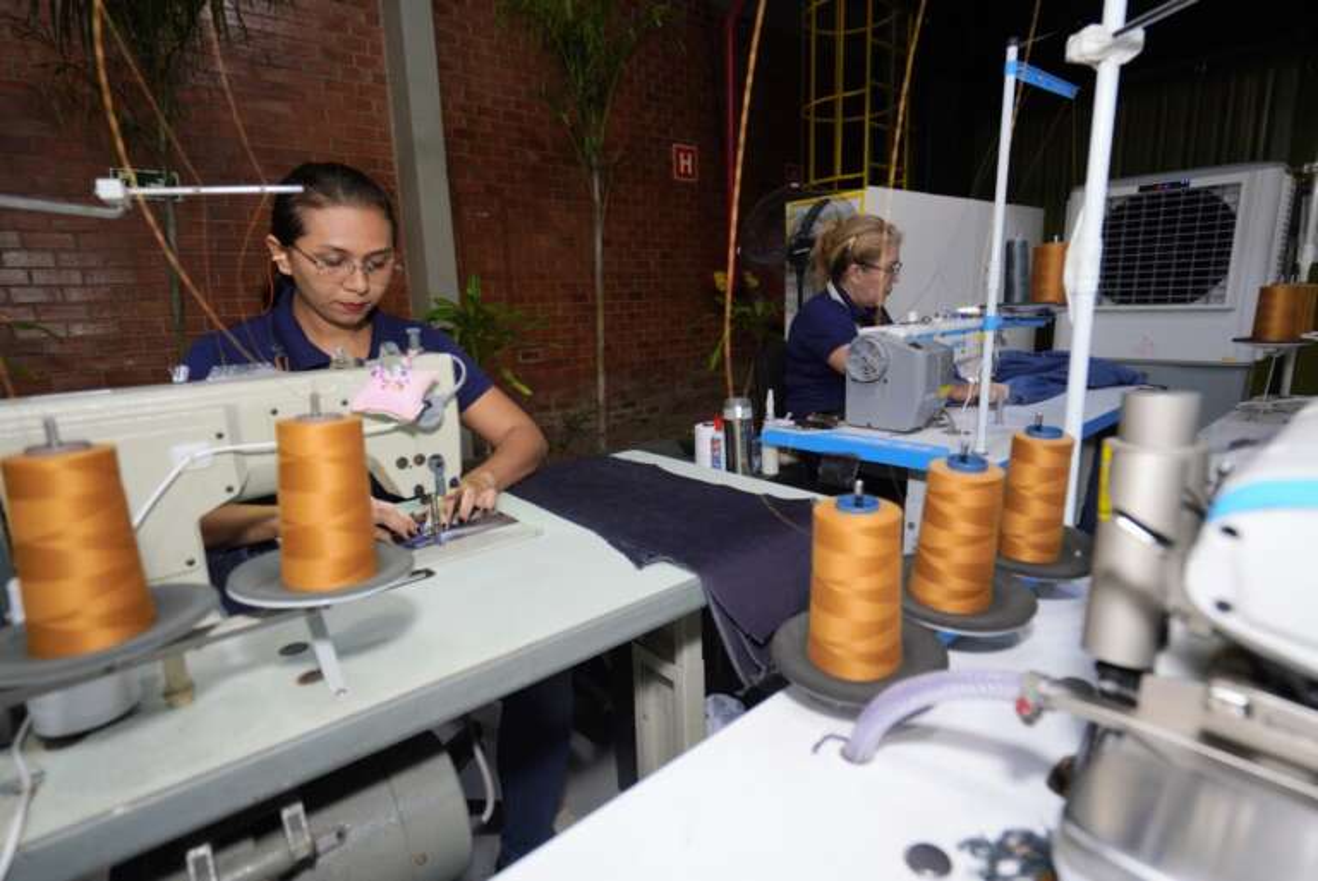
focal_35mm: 18
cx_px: 659
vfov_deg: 67.5
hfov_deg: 90.0
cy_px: 440
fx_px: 659
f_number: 4
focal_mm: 18
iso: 400
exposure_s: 1/90
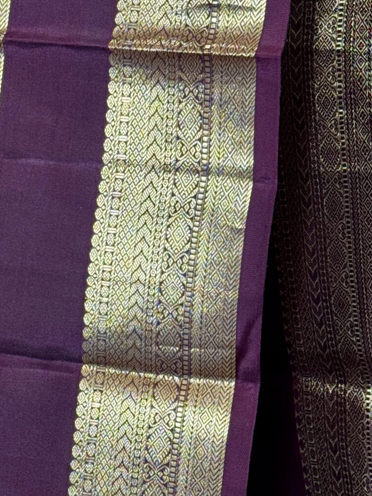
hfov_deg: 12.2
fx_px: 1719
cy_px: 278
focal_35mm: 120
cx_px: -6
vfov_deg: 16.4
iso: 64
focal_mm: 6.76
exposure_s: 1/50
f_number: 1.78
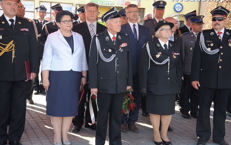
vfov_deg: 22.0
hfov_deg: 34.5
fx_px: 372
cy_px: 68
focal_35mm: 59
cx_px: 116
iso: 400
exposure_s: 1/200
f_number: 5.6
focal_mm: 38
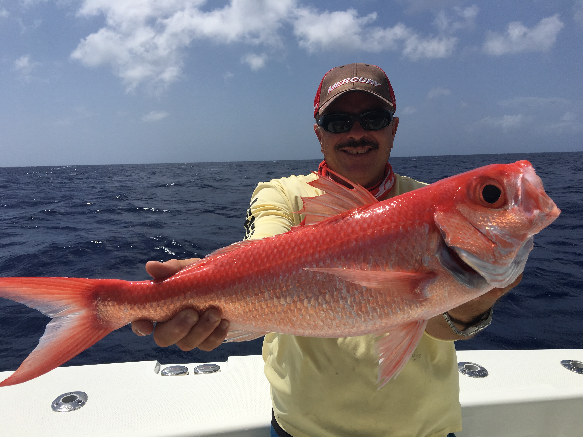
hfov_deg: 61.7
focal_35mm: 29
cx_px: 292
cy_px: 218
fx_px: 488
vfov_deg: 48.2
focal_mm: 4.15
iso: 25
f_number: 2.2
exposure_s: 1/4525
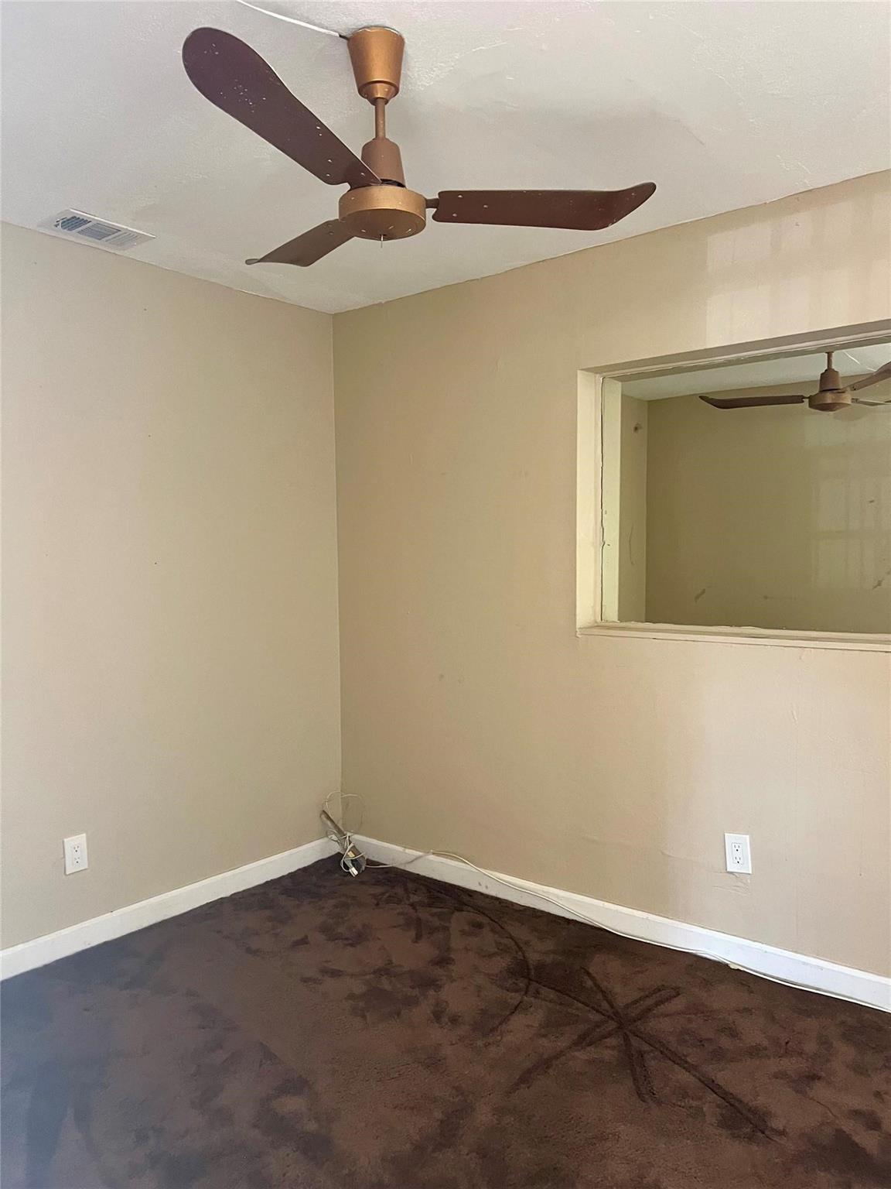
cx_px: 446
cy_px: 594
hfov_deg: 53.1
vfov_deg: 67.3
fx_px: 892
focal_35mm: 26
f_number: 1.5
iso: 320
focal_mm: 5.7
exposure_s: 1/60
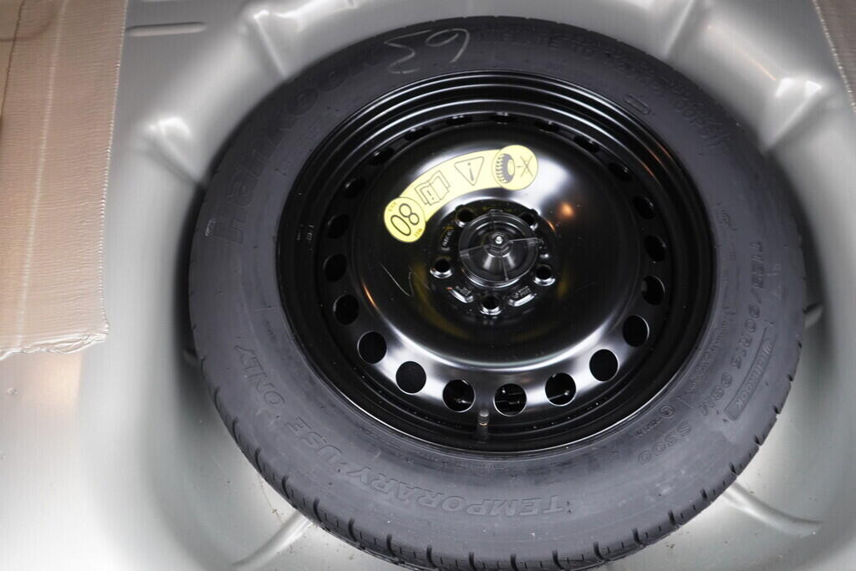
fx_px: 856
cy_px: 286
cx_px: 428
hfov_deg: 53.1
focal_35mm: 36
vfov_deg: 36.9
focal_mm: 24
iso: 800
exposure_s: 1/40
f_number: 2.8
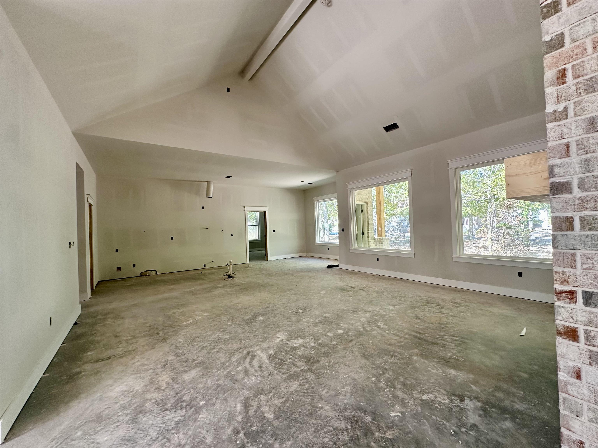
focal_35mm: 14
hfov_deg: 102.1
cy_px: 224
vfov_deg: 85.7
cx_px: 299
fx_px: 242
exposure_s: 1/99
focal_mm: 2.22
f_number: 2.2
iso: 125
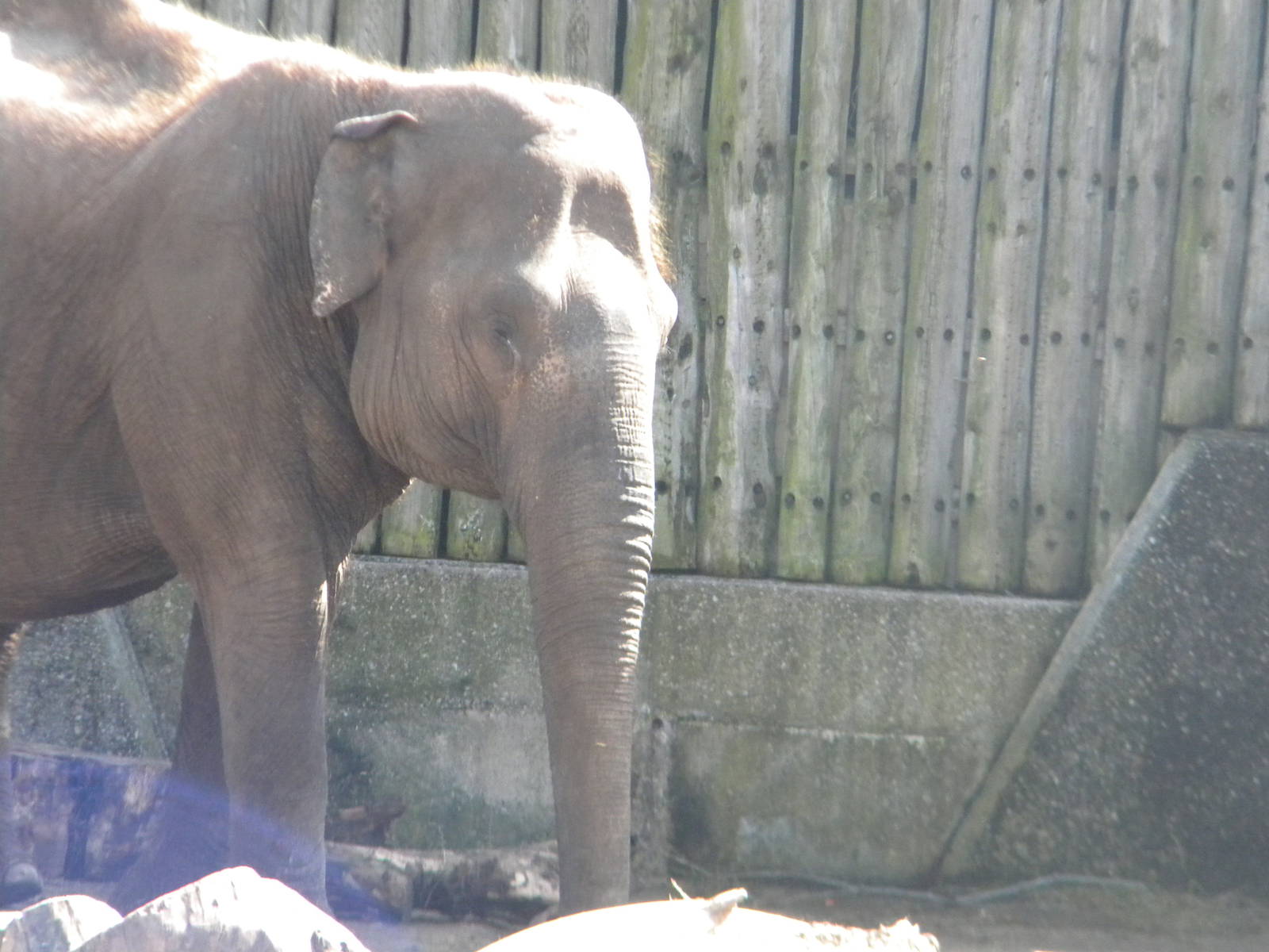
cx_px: 634
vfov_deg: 4.4
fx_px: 12281
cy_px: 476
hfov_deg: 5.9
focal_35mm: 335
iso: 491
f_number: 5.4
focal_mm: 60.7
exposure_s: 1/282
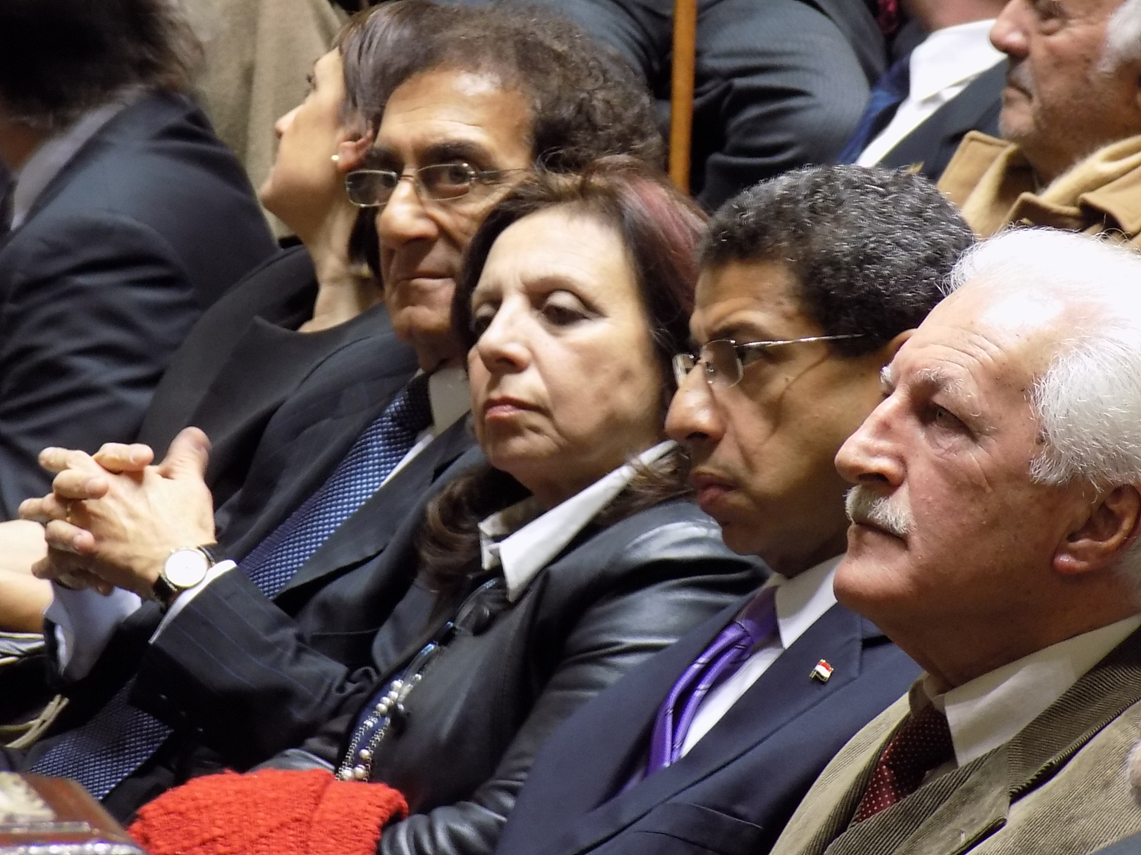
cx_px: 570
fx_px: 9229
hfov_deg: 7.1
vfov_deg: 5.3
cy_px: 428
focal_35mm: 280
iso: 400
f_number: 5.8
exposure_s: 1/2
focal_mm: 49.7
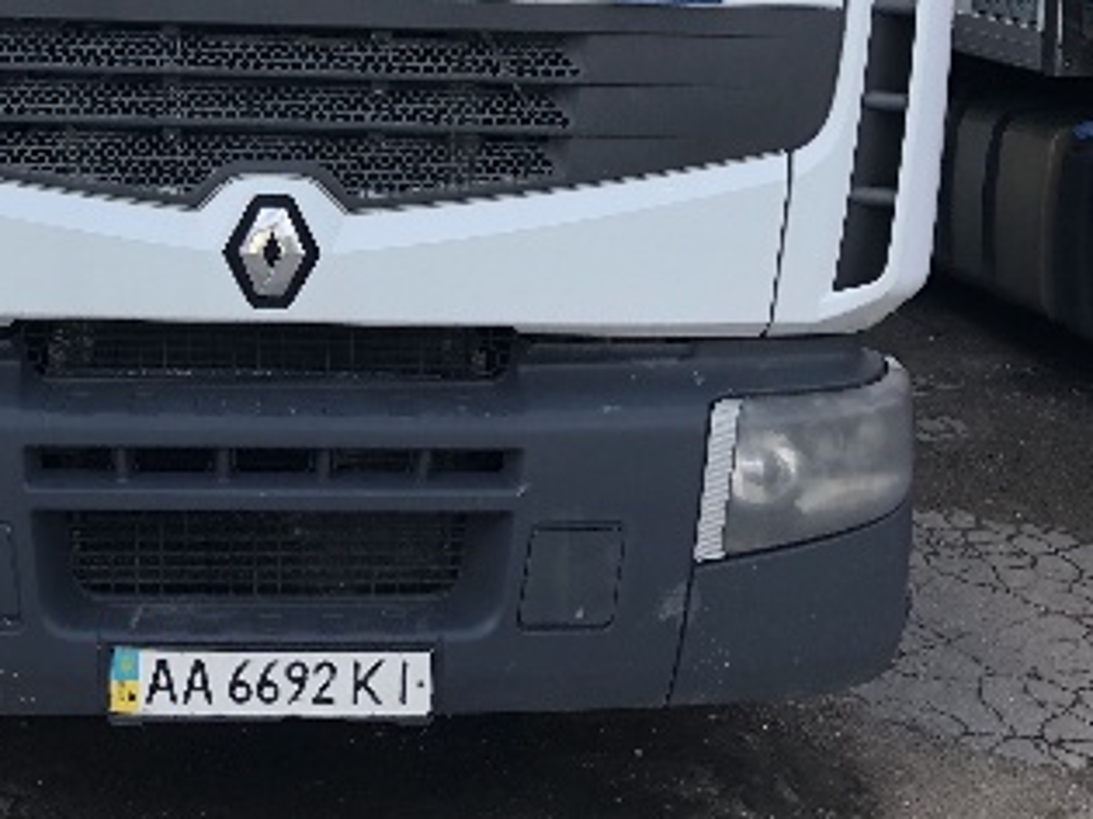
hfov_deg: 29.6
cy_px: -28
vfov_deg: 22.0
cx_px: 226
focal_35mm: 64
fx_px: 2020
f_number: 1.8
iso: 20
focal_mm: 3.99
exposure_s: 1/813
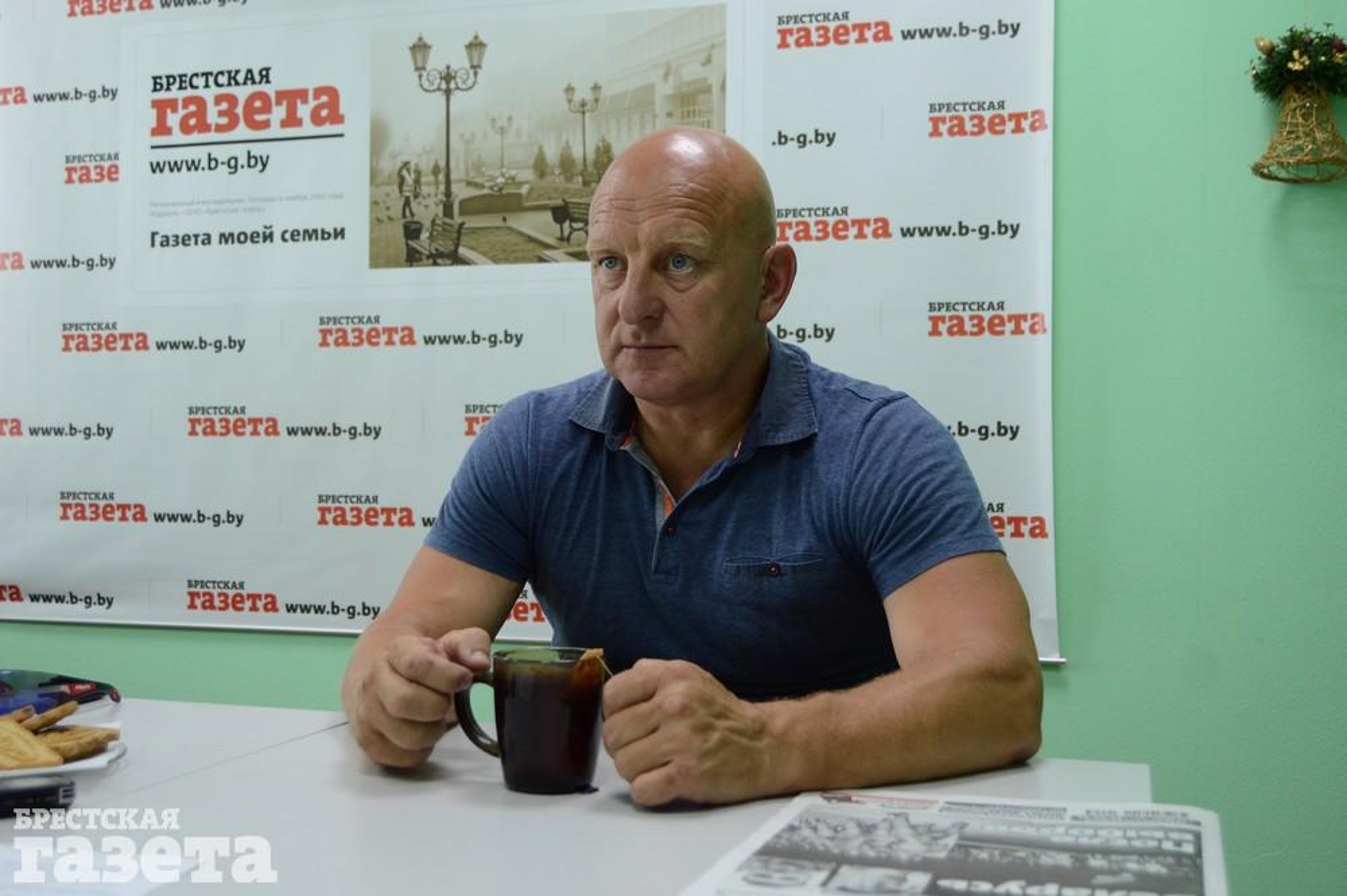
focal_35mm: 42
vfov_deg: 31.8
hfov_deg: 46.4
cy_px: 448
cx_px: 674
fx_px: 1570
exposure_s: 1/125
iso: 900
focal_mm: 28
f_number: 4
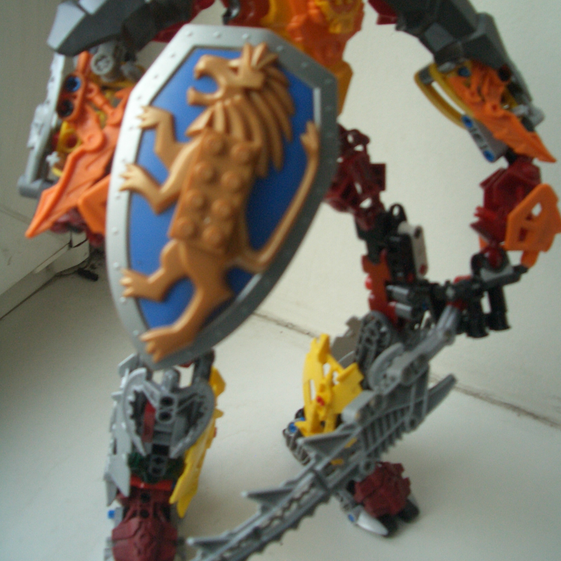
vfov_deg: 39.8
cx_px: 285
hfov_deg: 40.0
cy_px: 220
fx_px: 770
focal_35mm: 42
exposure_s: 1/100
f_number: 2.6
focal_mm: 5.8
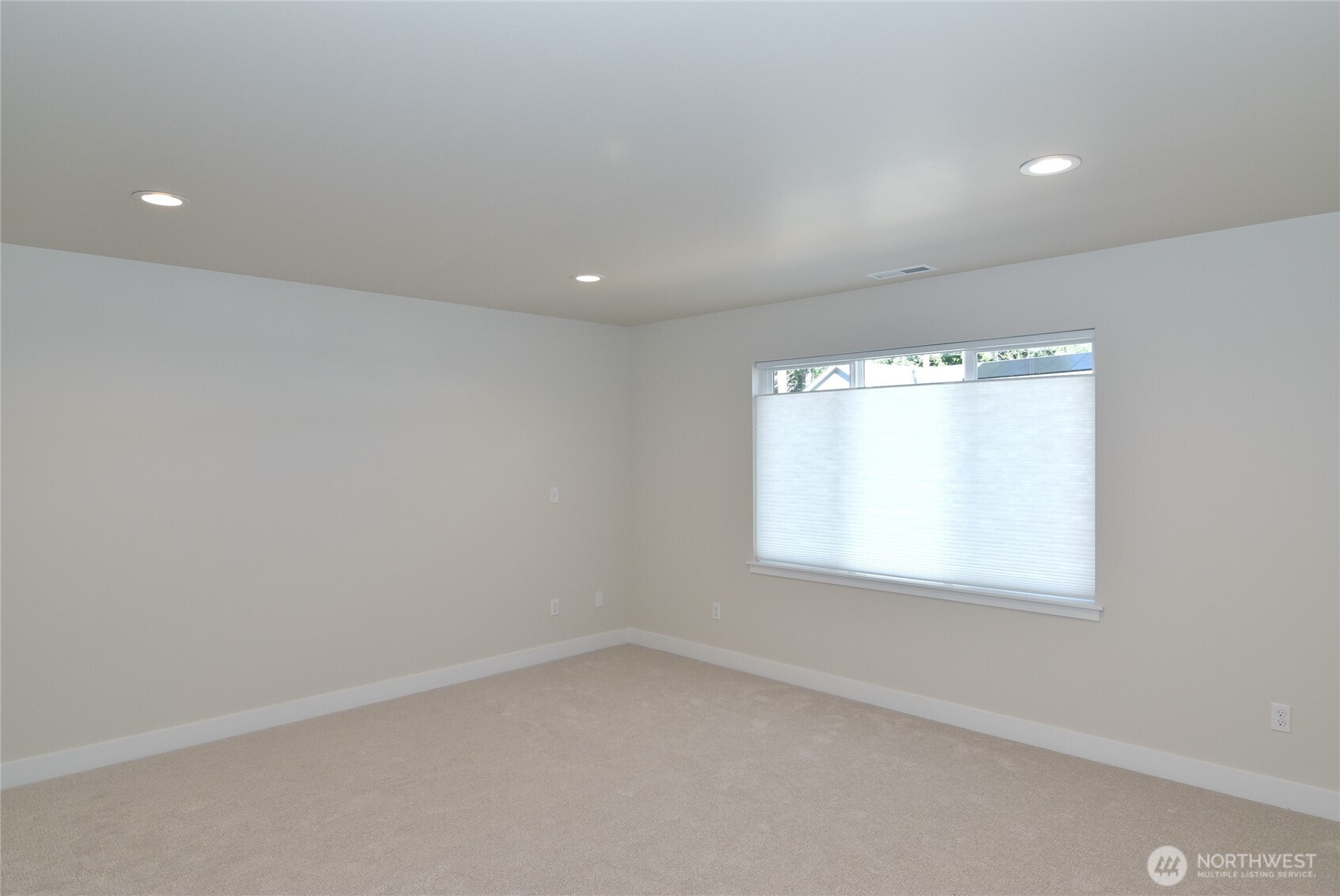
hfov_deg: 81.2
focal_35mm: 21
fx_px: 782
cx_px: 670
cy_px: 448
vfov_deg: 59.6
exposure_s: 1/125
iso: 400
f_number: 5.6
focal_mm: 14
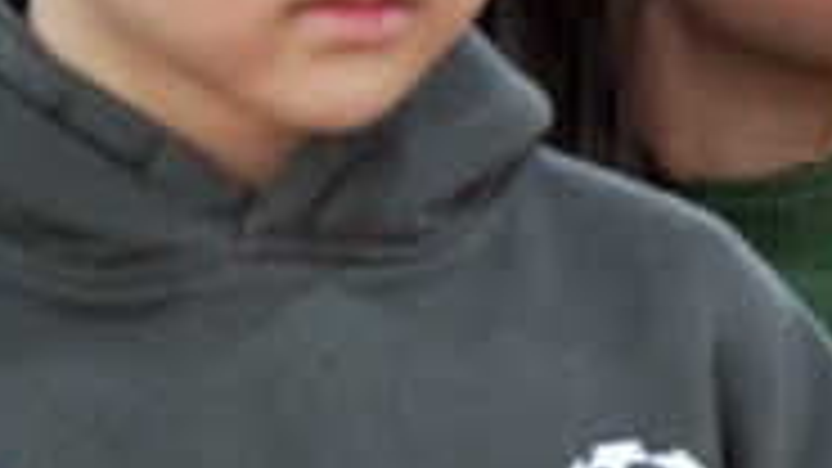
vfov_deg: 1.2
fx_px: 22455
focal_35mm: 1018
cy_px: 612
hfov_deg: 2.1
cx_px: 1615
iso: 3200
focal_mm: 200
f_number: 4
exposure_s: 1/250
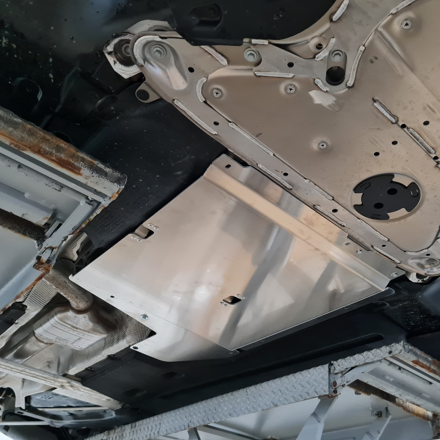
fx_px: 446
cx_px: 287
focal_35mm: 31
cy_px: 221
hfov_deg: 51.7
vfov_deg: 52.5
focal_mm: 5.4
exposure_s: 1/50
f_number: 1.8
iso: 800
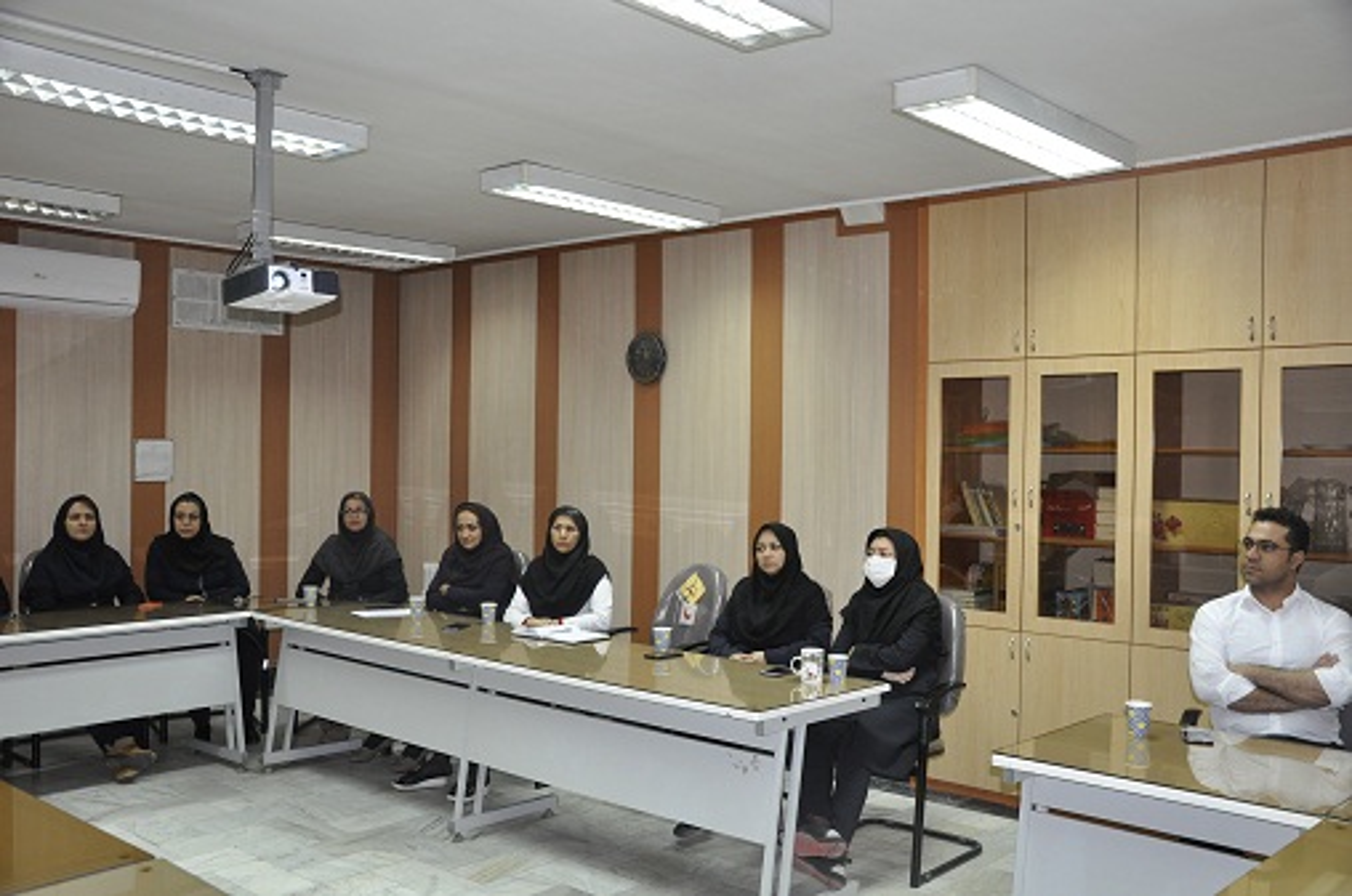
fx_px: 1237
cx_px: 676
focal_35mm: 33
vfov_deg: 39.8
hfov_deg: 57.3
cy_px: 448
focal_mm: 22
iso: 800
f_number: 3.8
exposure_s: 1/60
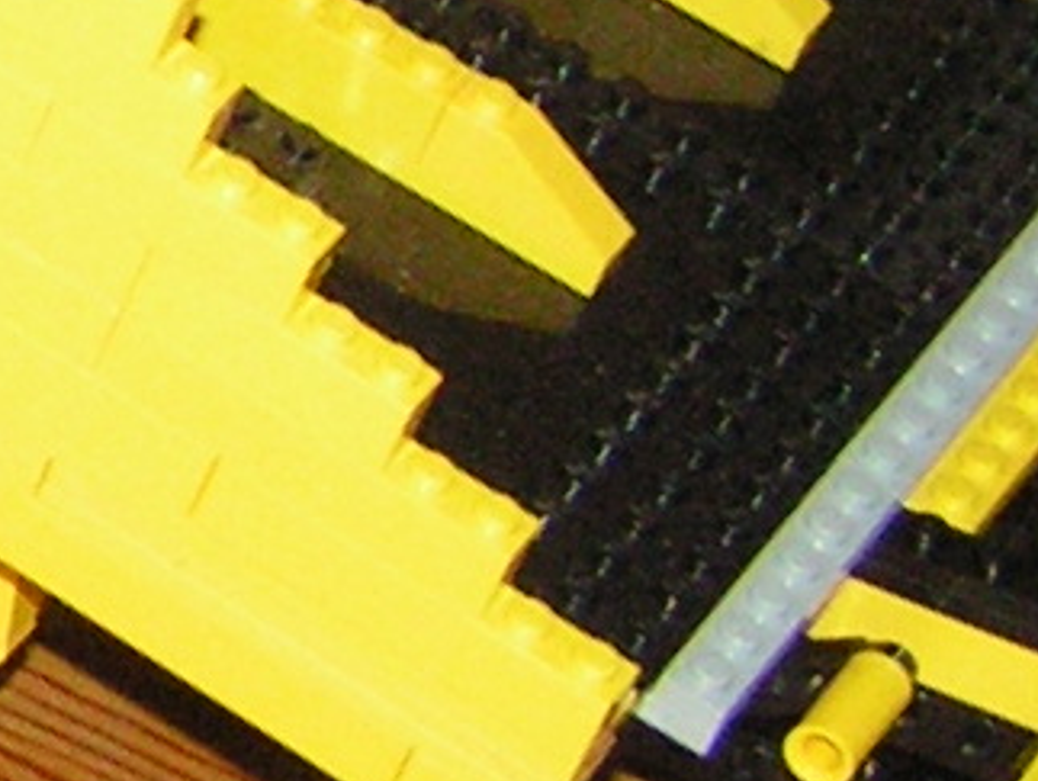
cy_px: -344
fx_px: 8015
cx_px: -1890
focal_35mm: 267
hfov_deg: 6.8
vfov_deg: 5.5
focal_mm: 6.3
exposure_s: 1/40
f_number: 2.8
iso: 200
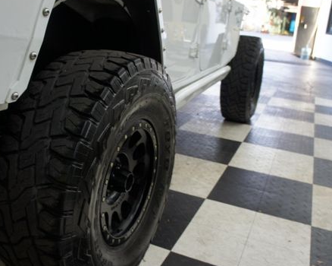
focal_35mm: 37
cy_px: 126
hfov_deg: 48.9
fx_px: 363
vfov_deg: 40.1
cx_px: 139
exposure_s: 1/30
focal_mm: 18
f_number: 3.5
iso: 200
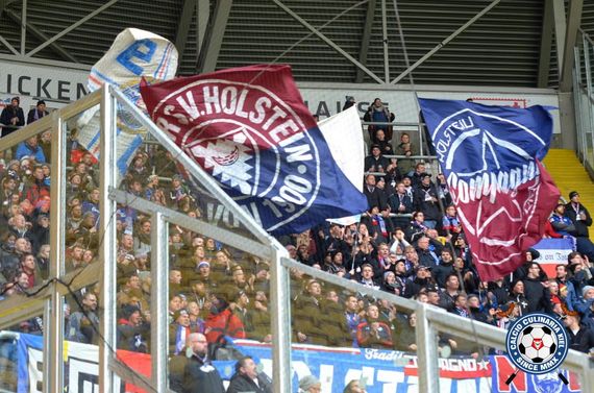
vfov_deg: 13.0
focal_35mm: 105
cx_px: 297
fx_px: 1728
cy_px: 196
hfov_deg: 19.5
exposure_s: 1/250
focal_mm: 70
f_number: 2.8
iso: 640
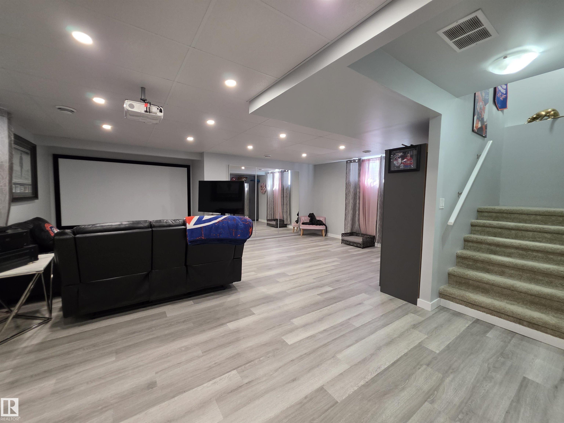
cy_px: 212
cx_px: 282
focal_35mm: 13
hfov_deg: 106.2
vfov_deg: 89.9
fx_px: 212
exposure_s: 1/120
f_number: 1.9
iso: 250
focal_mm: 2.2
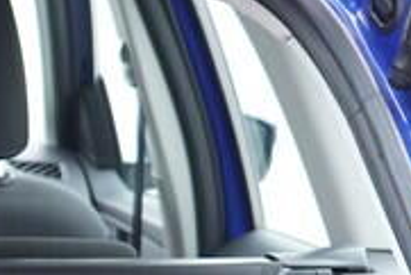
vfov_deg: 6.4
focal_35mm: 204
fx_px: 2331
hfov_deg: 9.5
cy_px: 642
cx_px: -357
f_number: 2.8
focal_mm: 24
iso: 400
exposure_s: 1/40
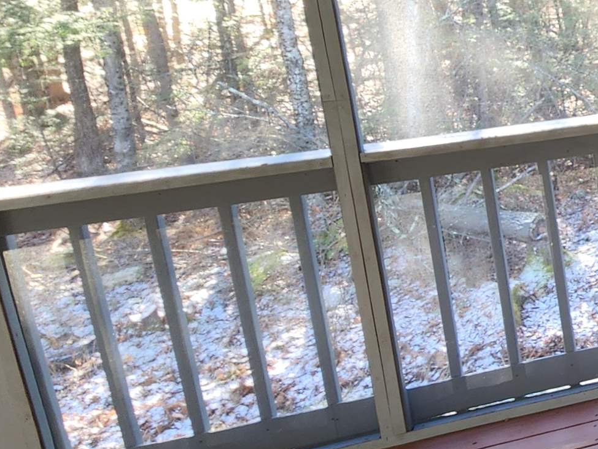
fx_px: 708
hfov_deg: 28.4
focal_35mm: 41
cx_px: 908
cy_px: 39
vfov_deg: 33.2
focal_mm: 2.2
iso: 80
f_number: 2.2
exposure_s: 1/60
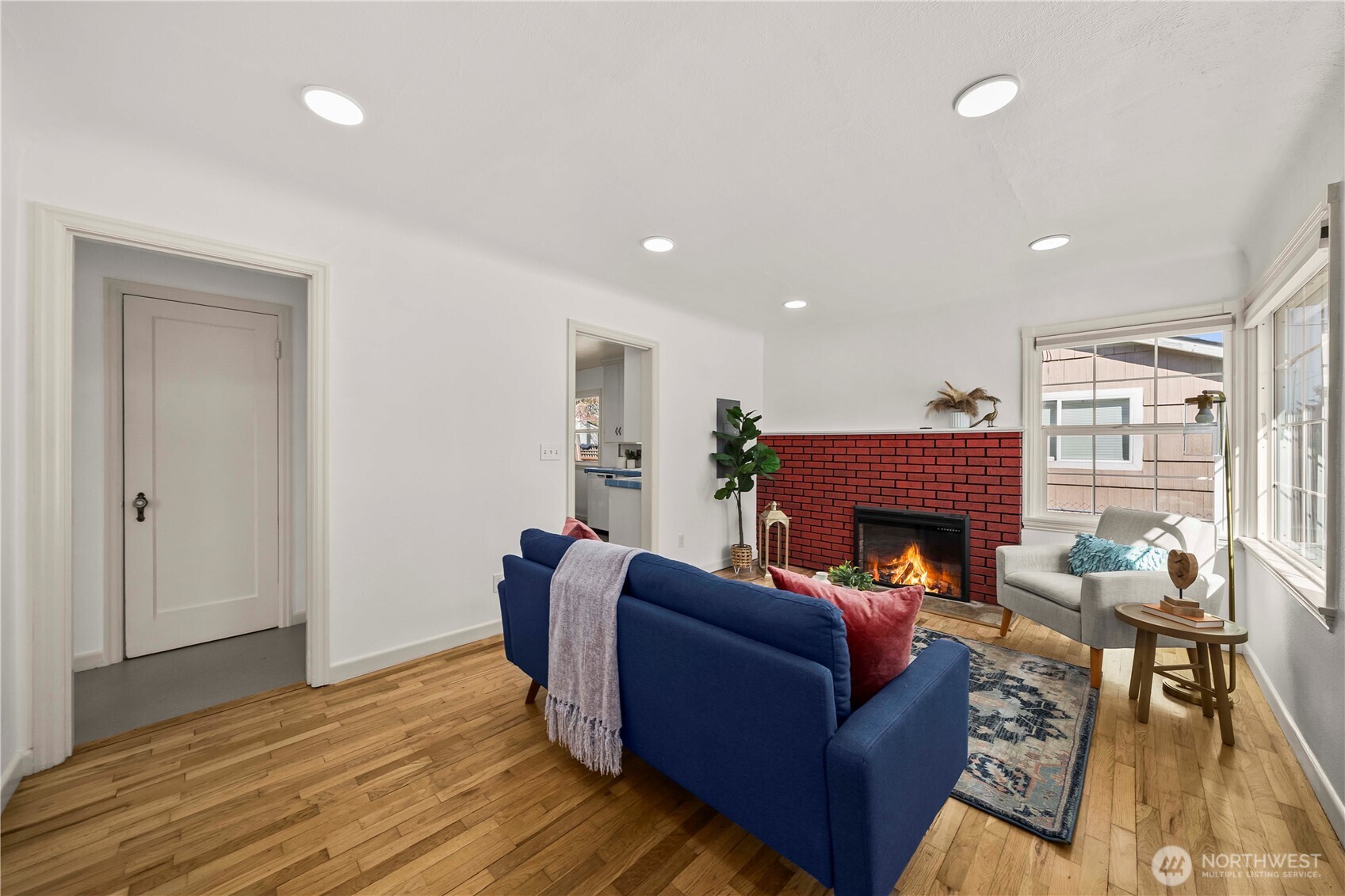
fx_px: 448
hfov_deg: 112.6
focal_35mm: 12
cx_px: 672
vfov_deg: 90.0
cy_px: 448
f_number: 7.1
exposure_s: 1/30
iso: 640
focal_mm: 12
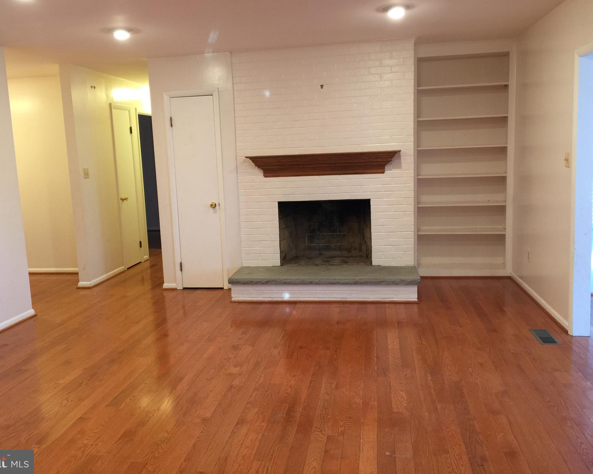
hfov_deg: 57.1
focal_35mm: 31
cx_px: 279
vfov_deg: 47.1
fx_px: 544
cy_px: 233
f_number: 2.2
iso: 50
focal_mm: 4.15
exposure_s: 1/15
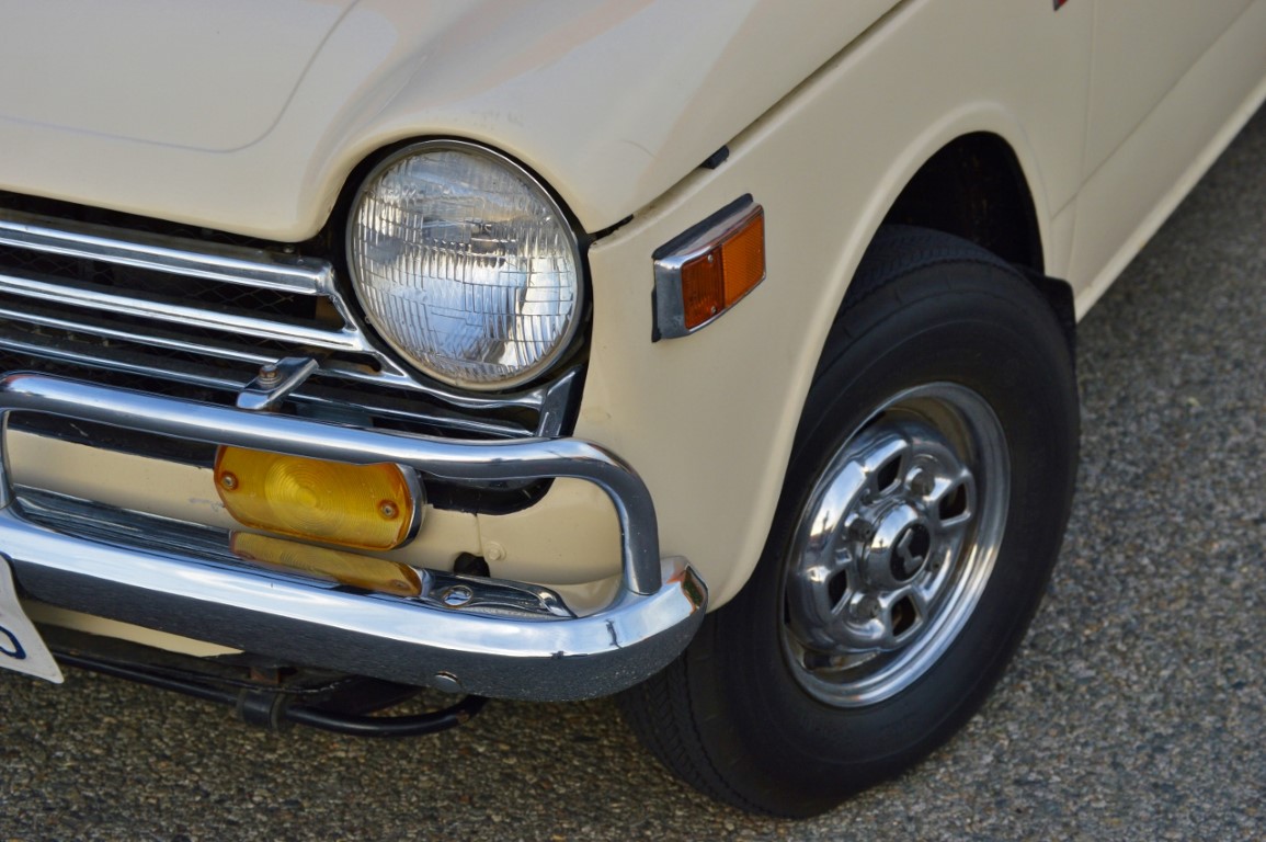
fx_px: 2899
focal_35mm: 82
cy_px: 421
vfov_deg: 16.5
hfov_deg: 24.6
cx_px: 633
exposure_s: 1/125
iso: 250
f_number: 5.6
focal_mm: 55
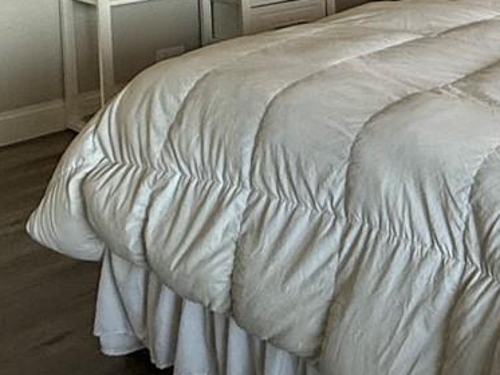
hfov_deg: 25.3
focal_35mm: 60
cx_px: 727
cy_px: -123
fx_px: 867
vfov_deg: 21.8
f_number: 2.2
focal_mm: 2.22
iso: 250
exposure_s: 1/120
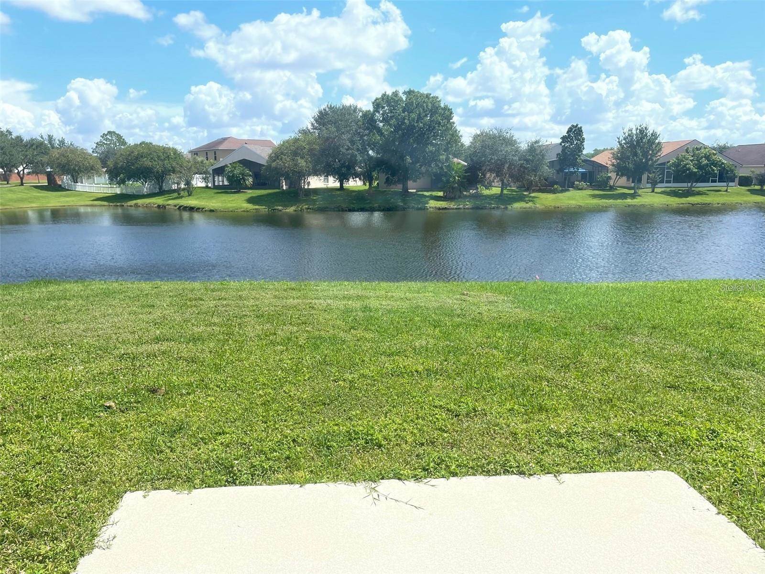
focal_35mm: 26
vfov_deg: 53.1
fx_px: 575
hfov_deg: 67.3
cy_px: 287
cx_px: 382
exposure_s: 1/2304
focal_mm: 4.2
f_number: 1.6
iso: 32
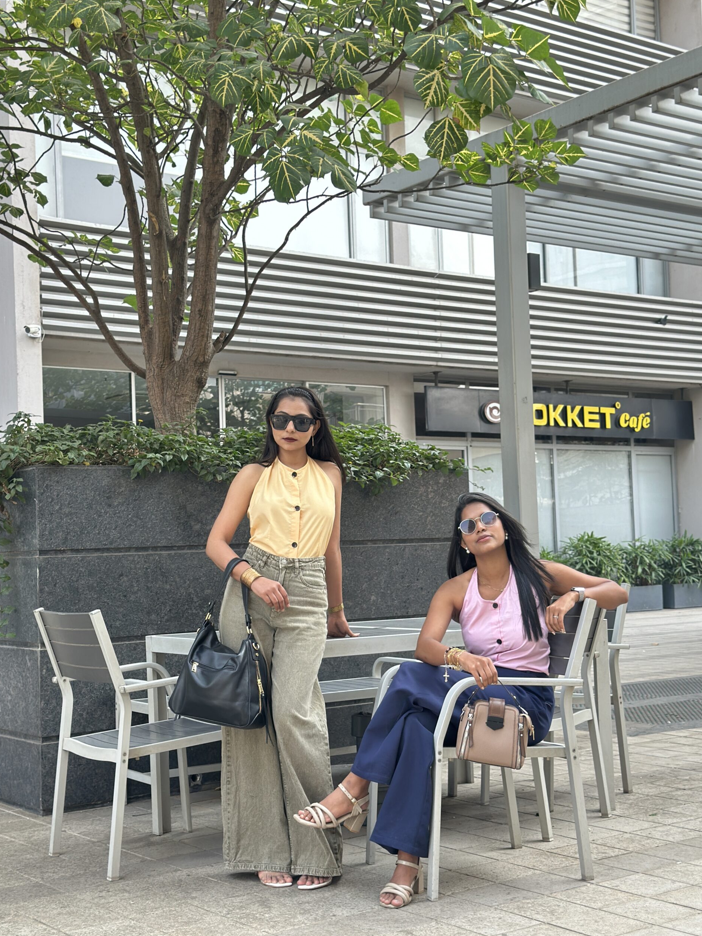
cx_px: 348
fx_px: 1325
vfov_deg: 38.9
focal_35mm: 49
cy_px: 468
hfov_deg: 29.7
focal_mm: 6.86
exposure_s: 1/233
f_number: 1.78
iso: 80
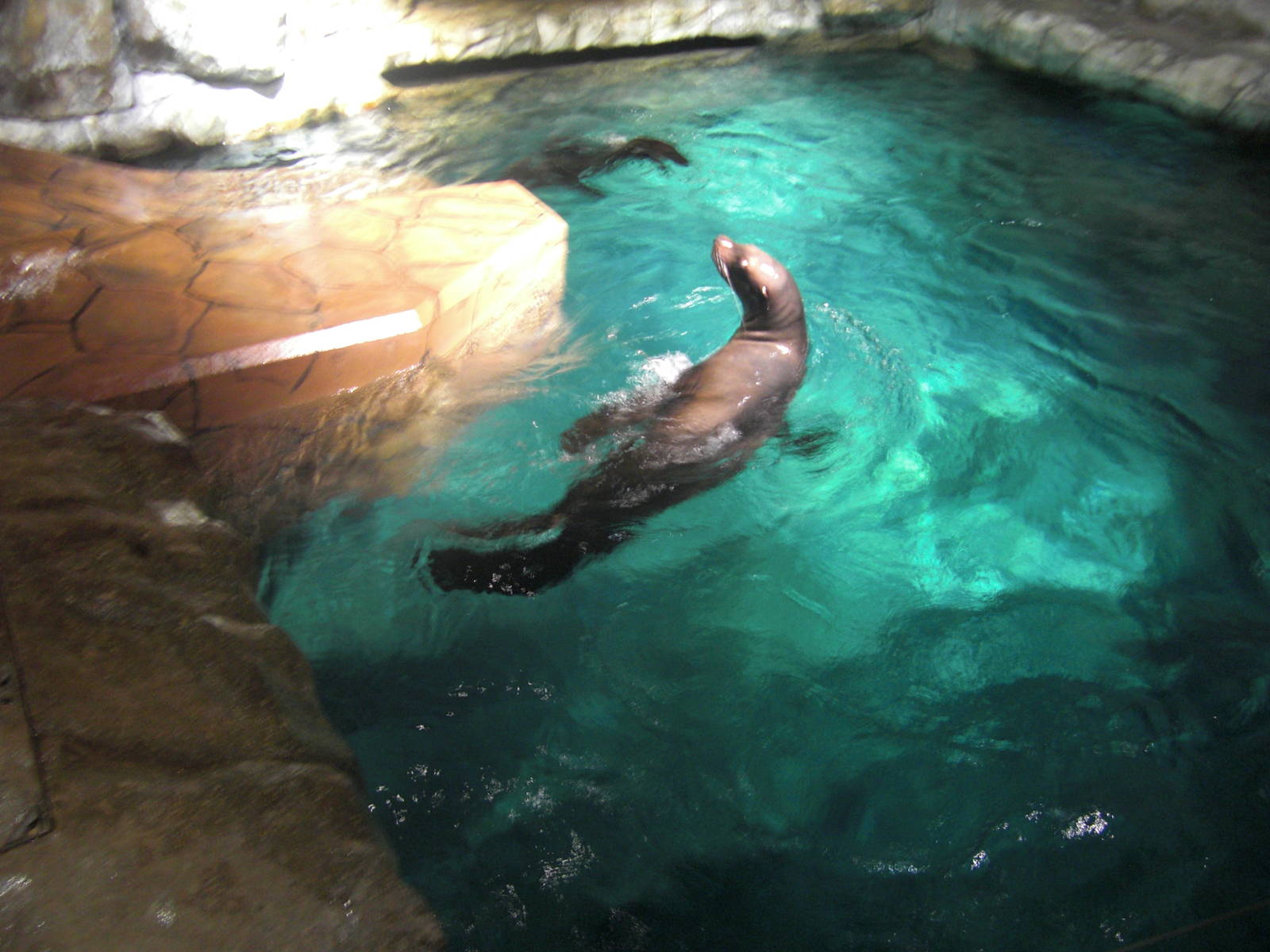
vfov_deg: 49.7
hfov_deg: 63.4
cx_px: 635
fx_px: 1027
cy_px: 476
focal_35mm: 28
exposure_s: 1/13
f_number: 2.6
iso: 200
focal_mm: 4.9
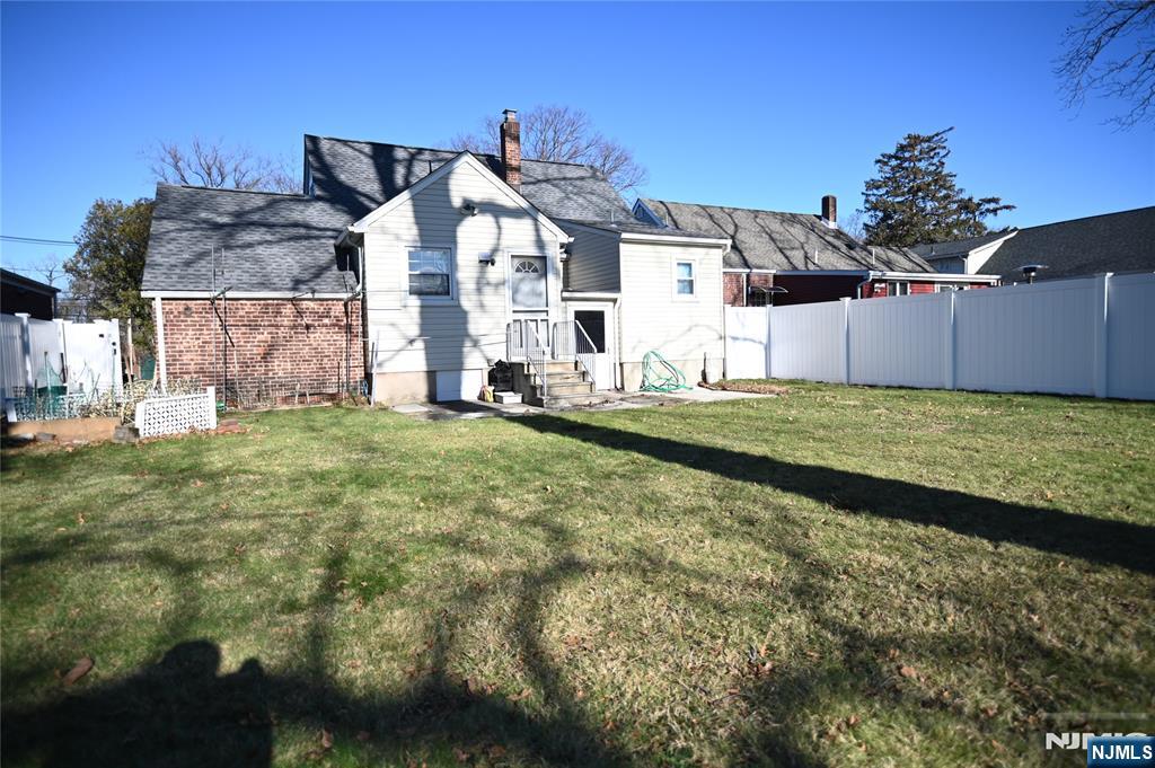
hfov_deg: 87.0
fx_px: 609
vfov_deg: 64.5
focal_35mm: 19
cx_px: 578
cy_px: 384
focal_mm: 13
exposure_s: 1/5000
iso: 125
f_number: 1.6
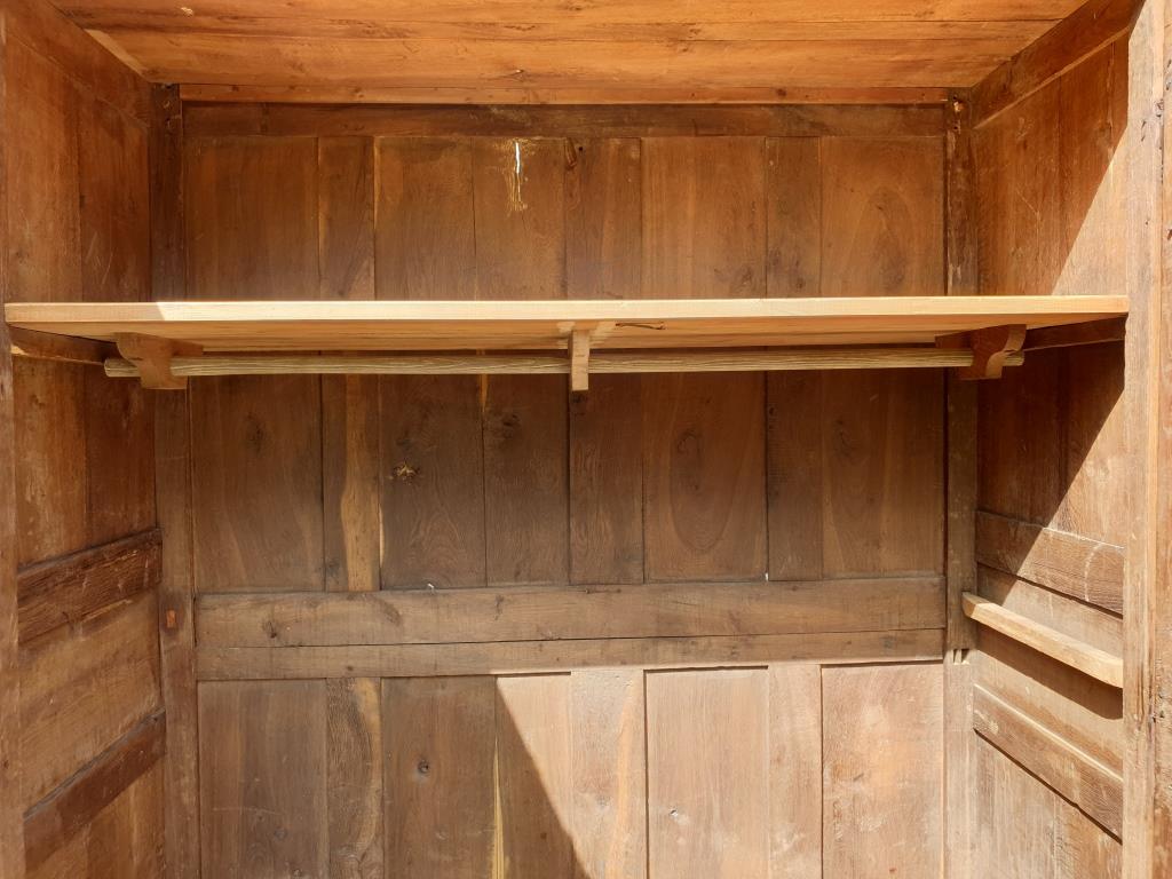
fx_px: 880
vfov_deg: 53.1
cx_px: 586
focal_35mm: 26
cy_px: 440
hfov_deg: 67.3
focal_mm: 4.3
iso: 50
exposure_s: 1/214
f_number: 2.4
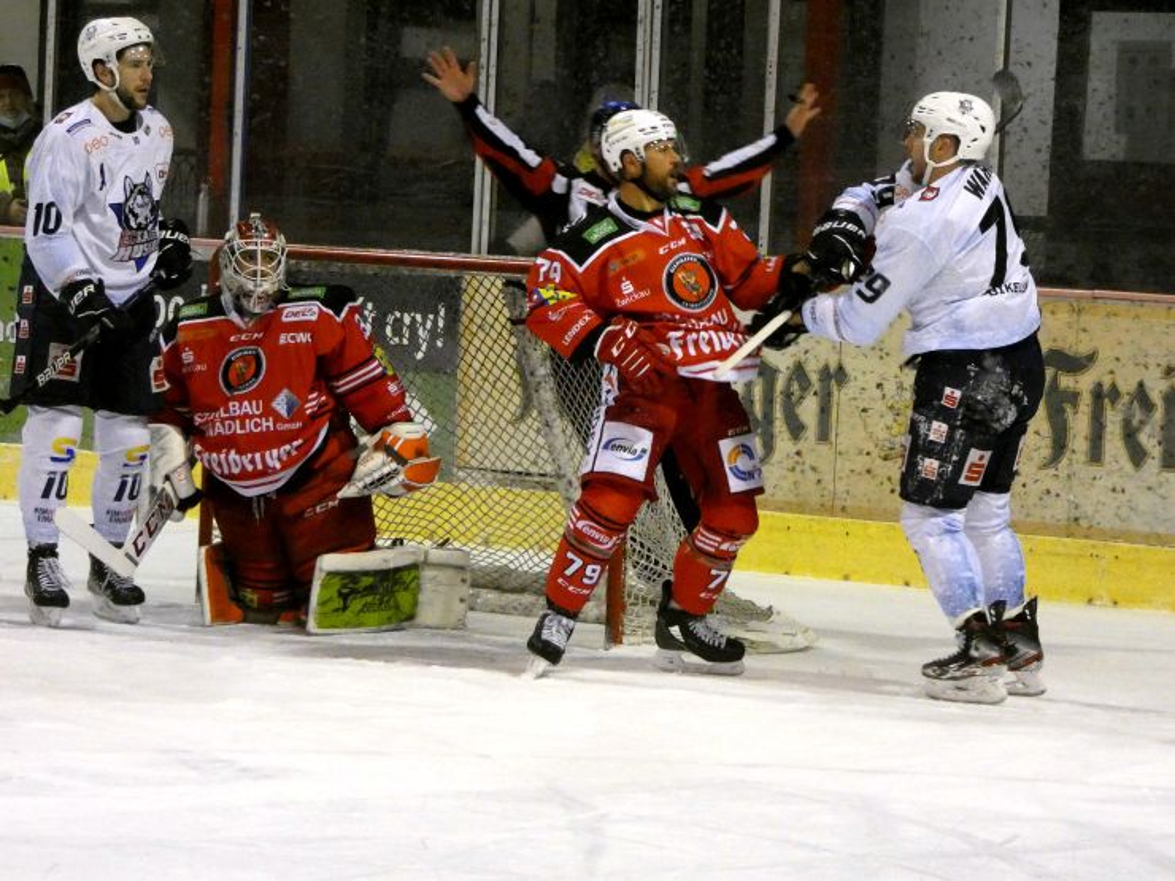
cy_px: 440
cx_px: 588
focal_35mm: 200
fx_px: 6789
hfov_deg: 9.9
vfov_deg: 7.4
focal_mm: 35.8
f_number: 5.5
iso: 1600
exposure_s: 1/125
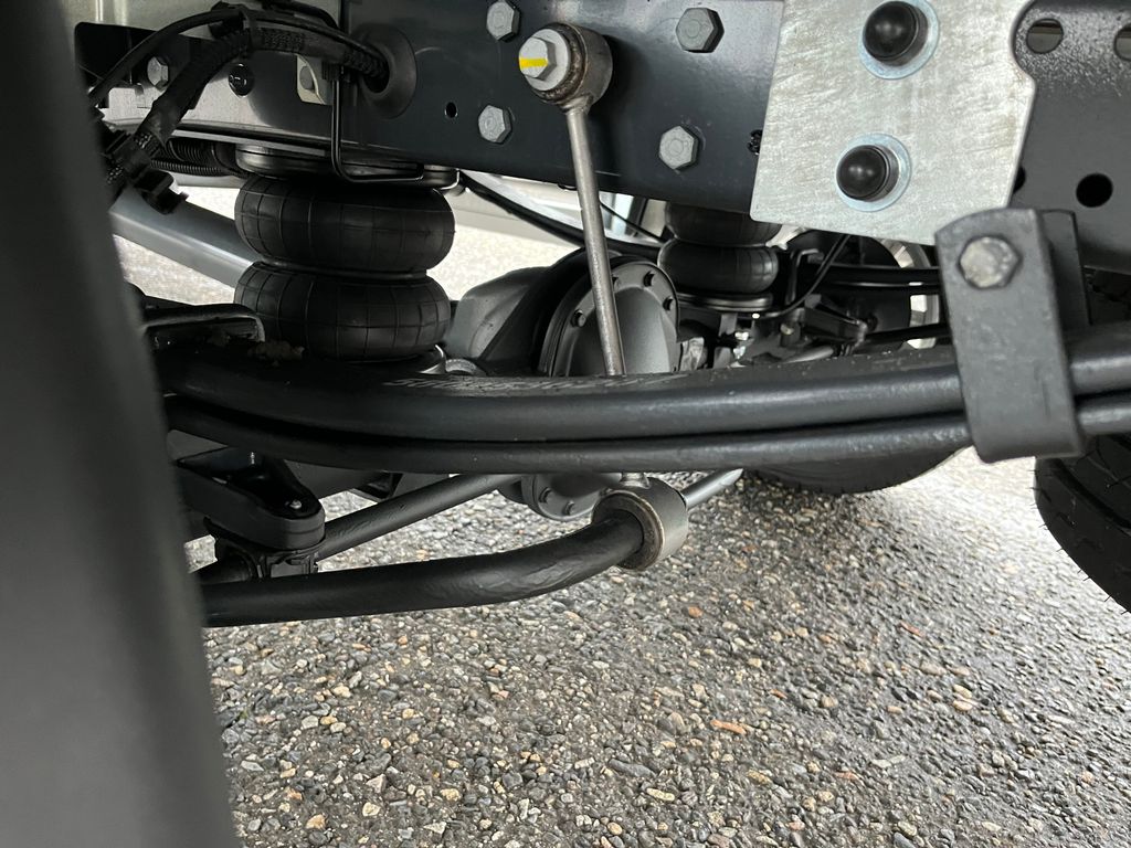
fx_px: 849
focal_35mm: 26
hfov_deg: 67.3
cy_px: 424
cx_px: 566
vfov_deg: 53.1
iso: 500
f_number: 1.6
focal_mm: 5.1
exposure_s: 1/43
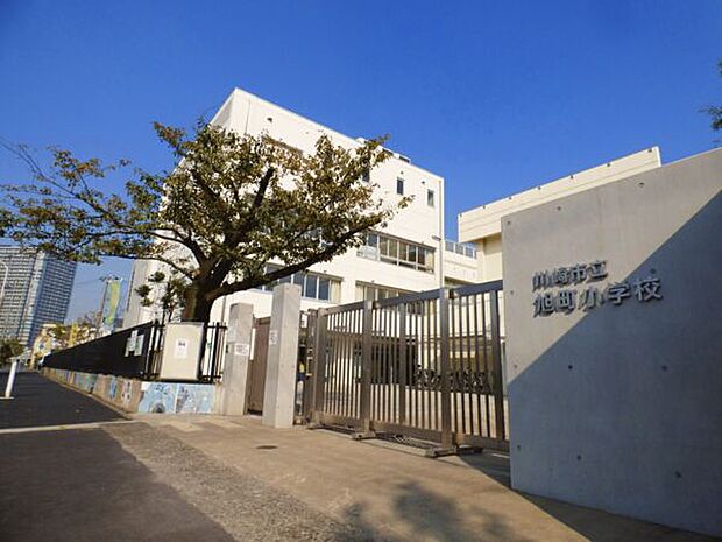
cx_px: 361
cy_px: 271
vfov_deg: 66.0
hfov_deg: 81.7
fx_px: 417
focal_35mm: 20
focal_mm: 3.58
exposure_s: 1/2000
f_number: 3.2
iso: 100
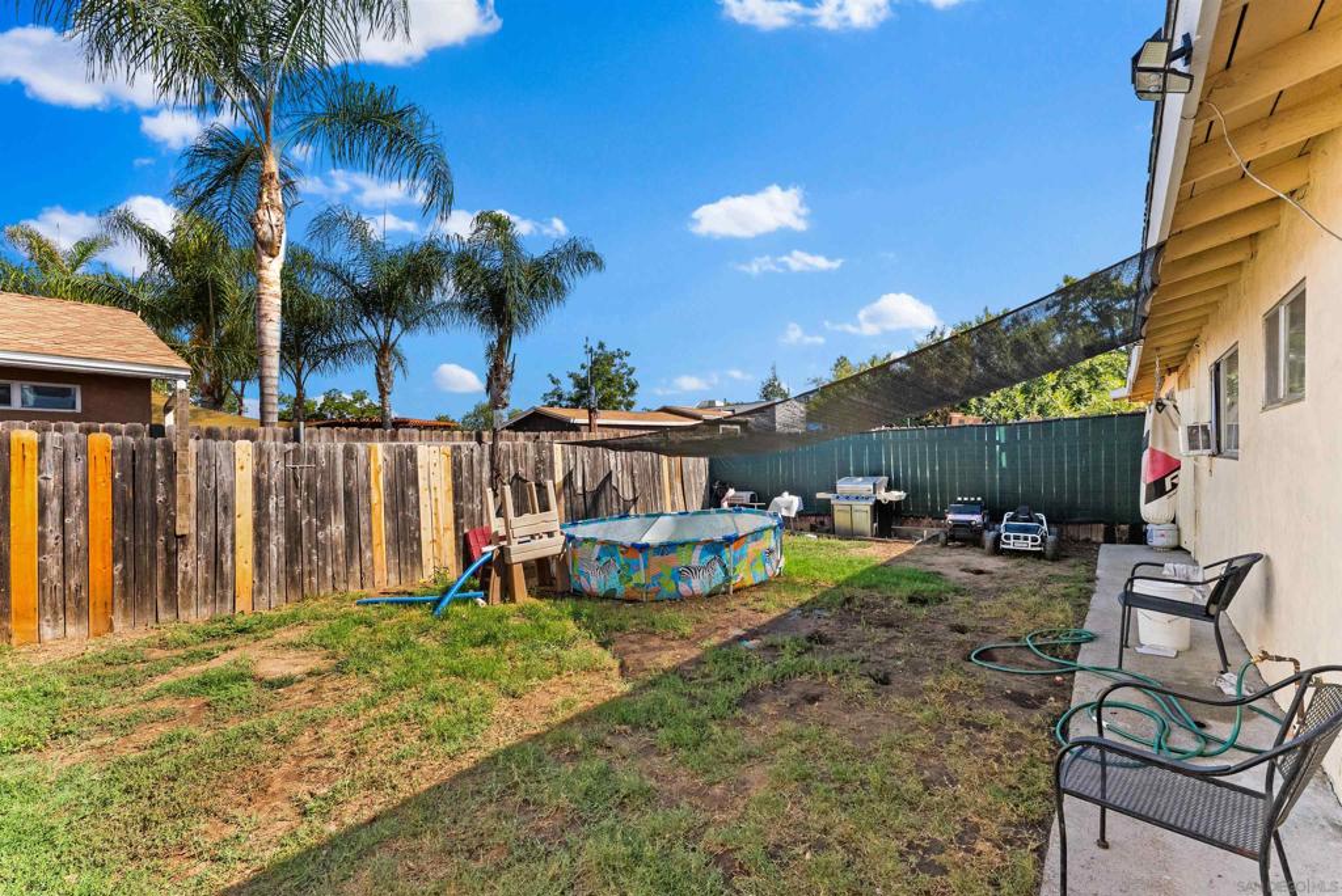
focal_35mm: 15
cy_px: 448
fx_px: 545
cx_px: 671
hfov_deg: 101.9
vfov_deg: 78.9
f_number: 10
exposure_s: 1/400
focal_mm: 14.6
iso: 320
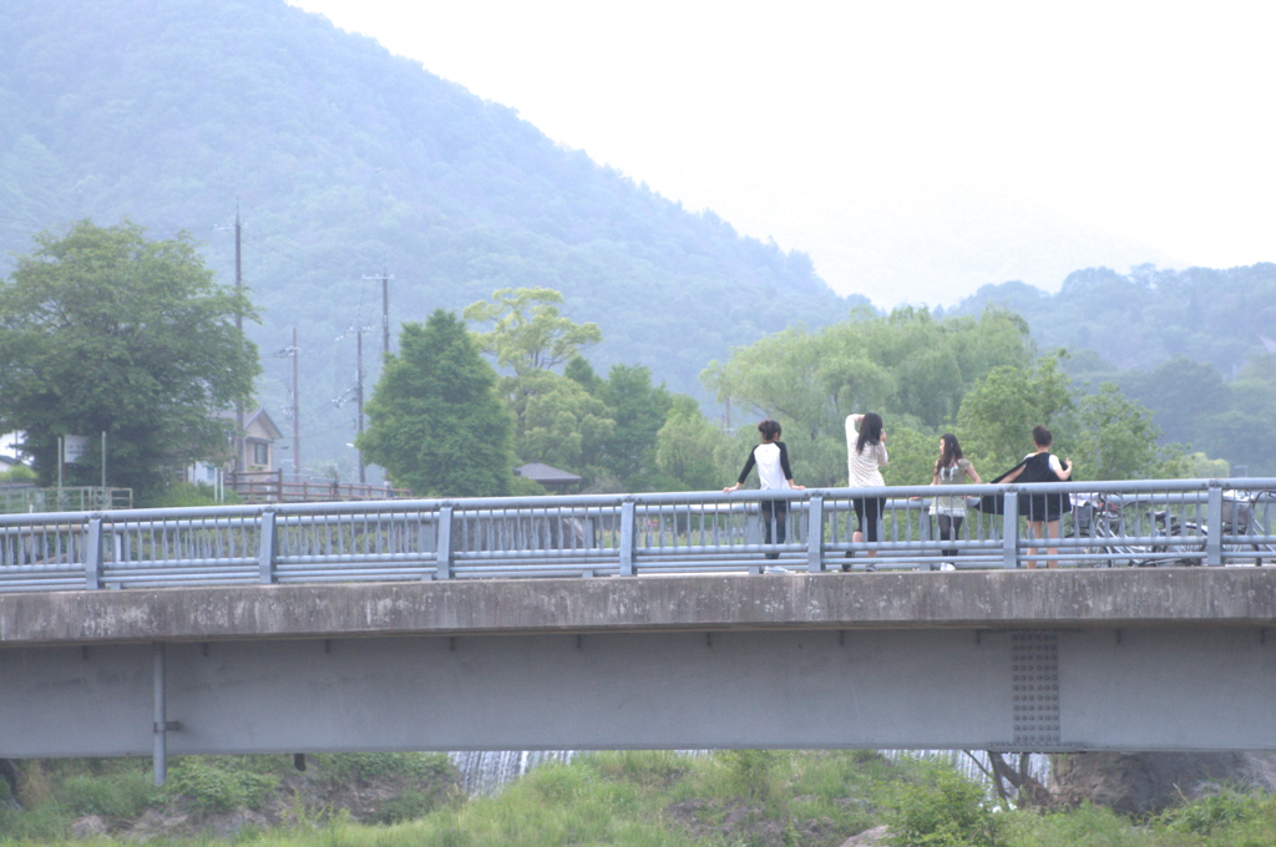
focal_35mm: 112
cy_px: 424
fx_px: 3982
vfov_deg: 12.1
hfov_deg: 18.2
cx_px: 638
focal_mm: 75
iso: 500
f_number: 3.5
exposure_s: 1/60
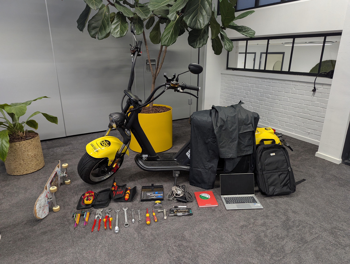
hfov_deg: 71.5
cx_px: 175
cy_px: 132
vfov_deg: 56.9
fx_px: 243
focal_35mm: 24
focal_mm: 6.81
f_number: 1.85
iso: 237
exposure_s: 1/100
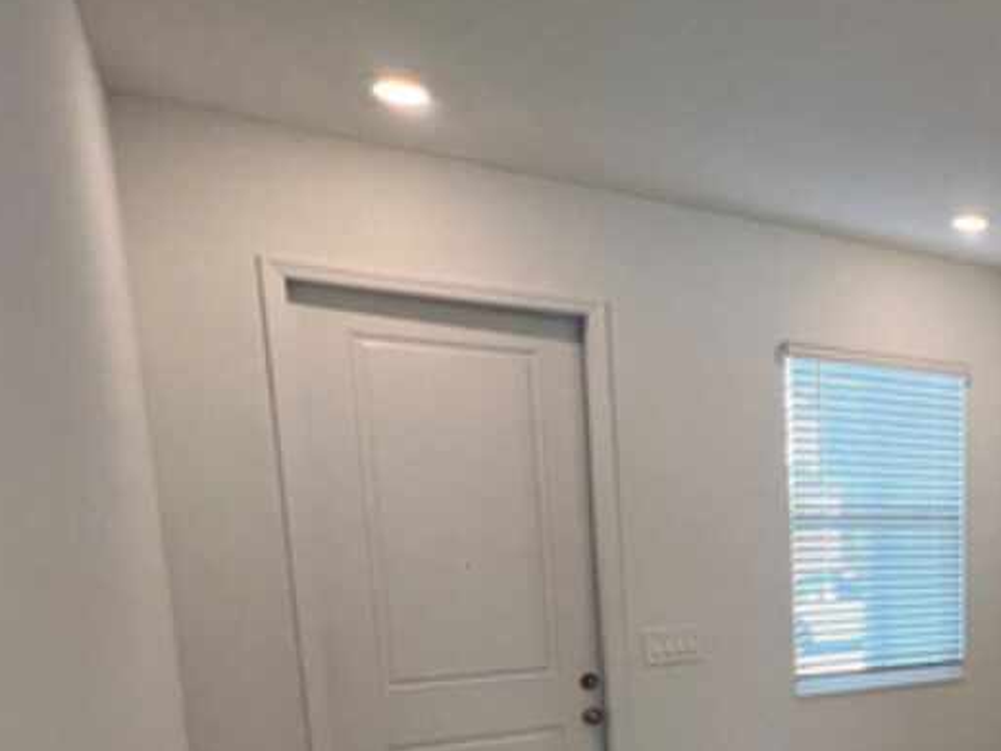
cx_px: 1036
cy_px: 666
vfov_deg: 41.0
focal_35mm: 32
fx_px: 925
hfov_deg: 46.1
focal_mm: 1.57
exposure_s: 1/120
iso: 64
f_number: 1.8
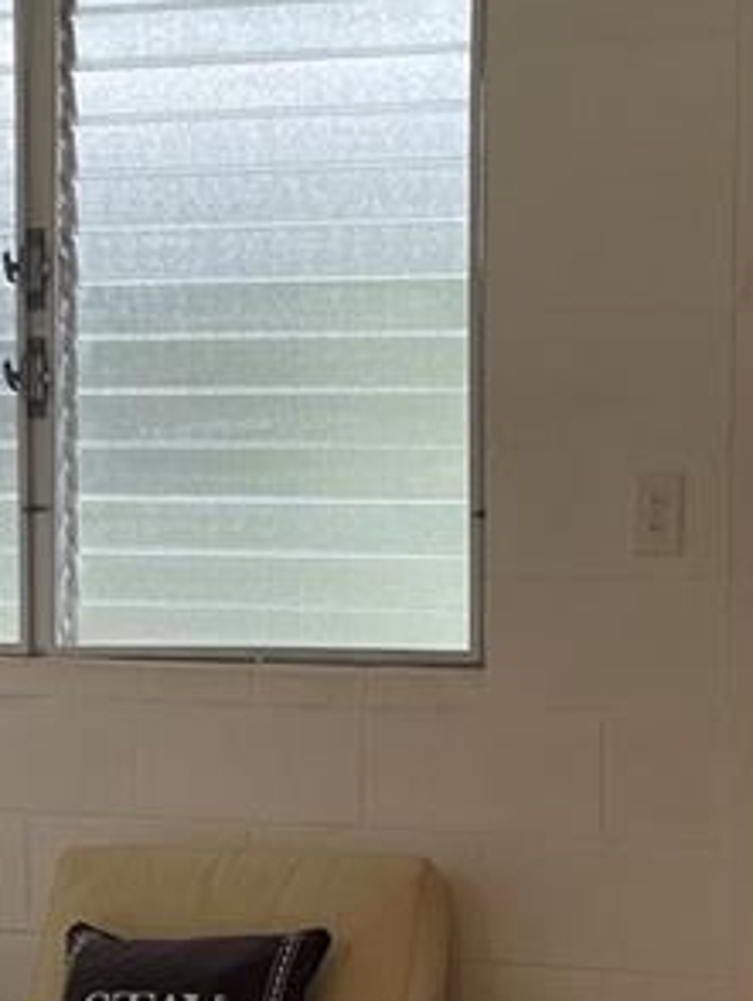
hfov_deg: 14.0
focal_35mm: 106
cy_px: 667
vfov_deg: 18.5
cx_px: 470
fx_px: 3070
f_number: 1.6
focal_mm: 4.2
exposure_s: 1/120
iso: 40
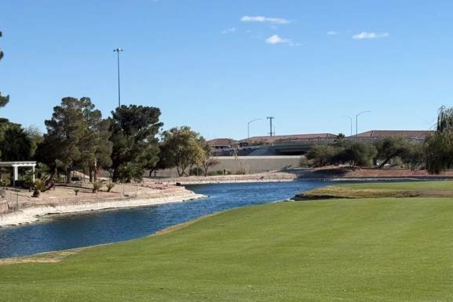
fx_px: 1120
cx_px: 301
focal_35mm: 89
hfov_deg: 22.8
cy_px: 122
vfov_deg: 15.4
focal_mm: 6.76
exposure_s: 1/8772
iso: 80
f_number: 1.78
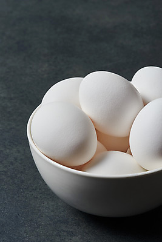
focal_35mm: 105
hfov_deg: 13.1
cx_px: 81
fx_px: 708
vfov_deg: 19.4
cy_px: 121
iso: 100
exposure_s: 1/125
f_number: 20
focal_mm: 105
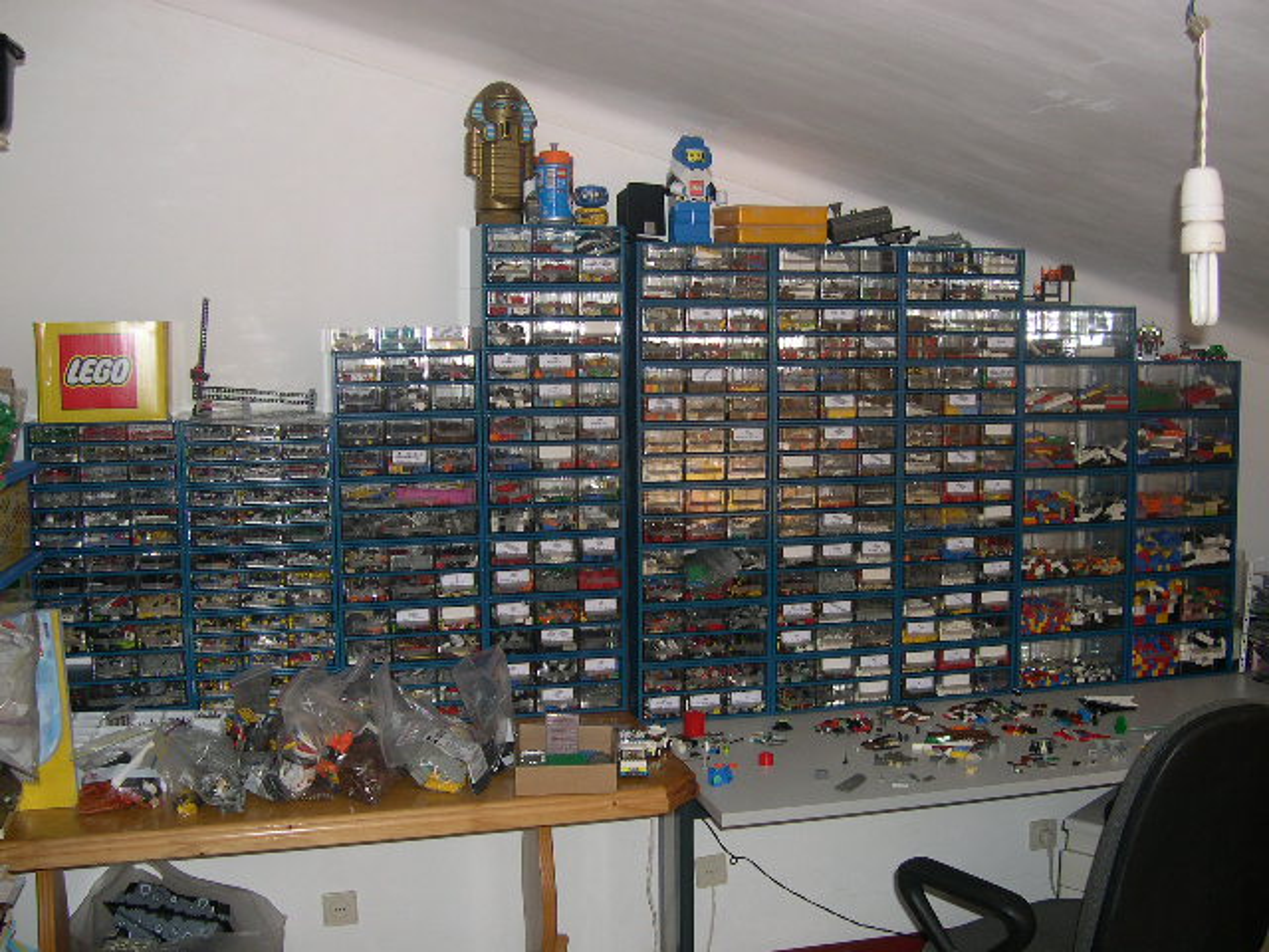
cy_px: 476
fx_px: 1393
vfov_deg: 37.7
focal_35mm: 38
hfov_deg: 49.0
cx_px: 634
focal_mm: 8
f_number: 2.8
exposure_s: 1/60
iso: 100
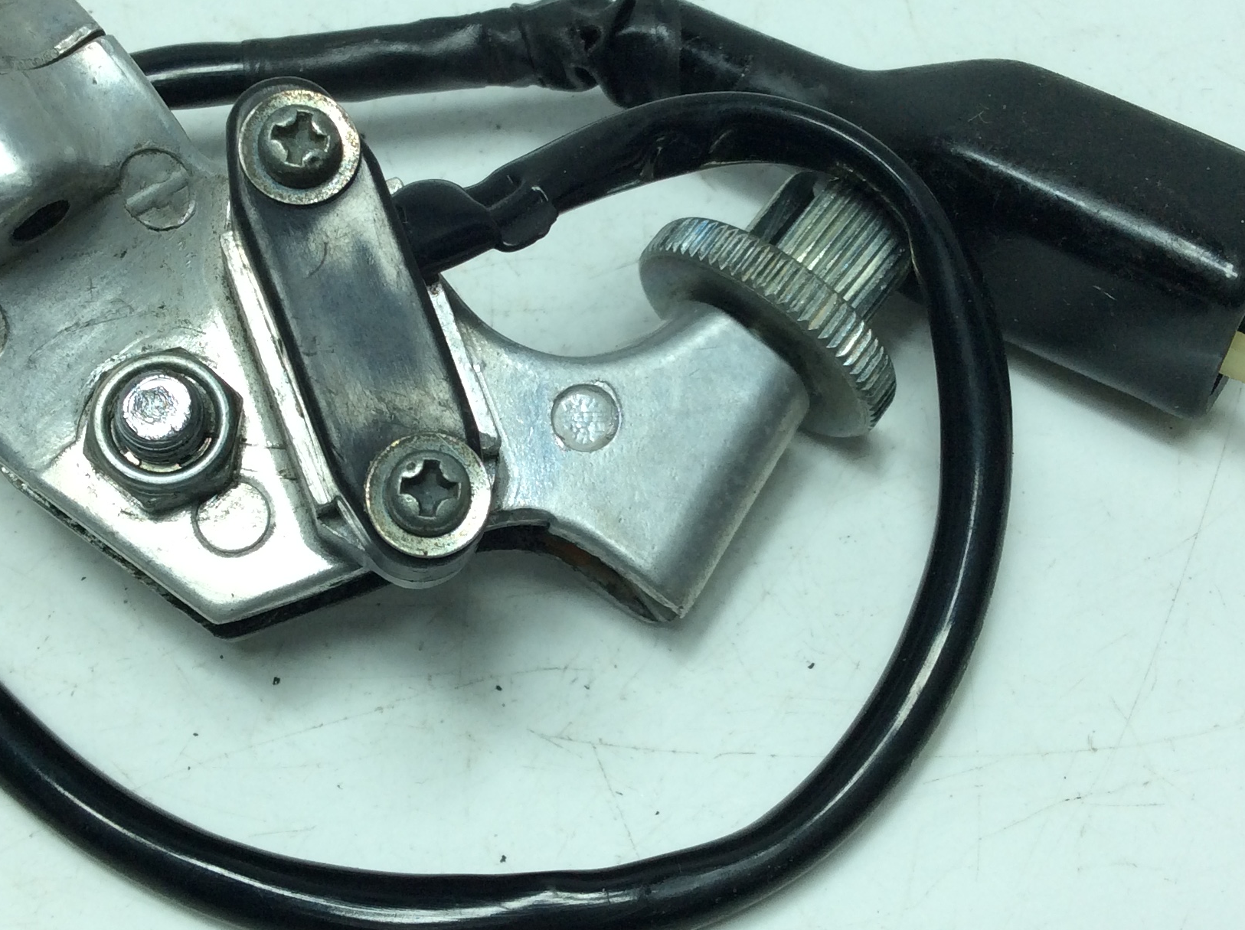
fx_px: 1832
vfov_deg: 28.4
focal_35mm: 51
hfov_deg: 37.5
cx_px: 529
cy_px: 360
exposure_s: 1/436
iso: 32
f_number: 2.4
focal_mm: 3.3
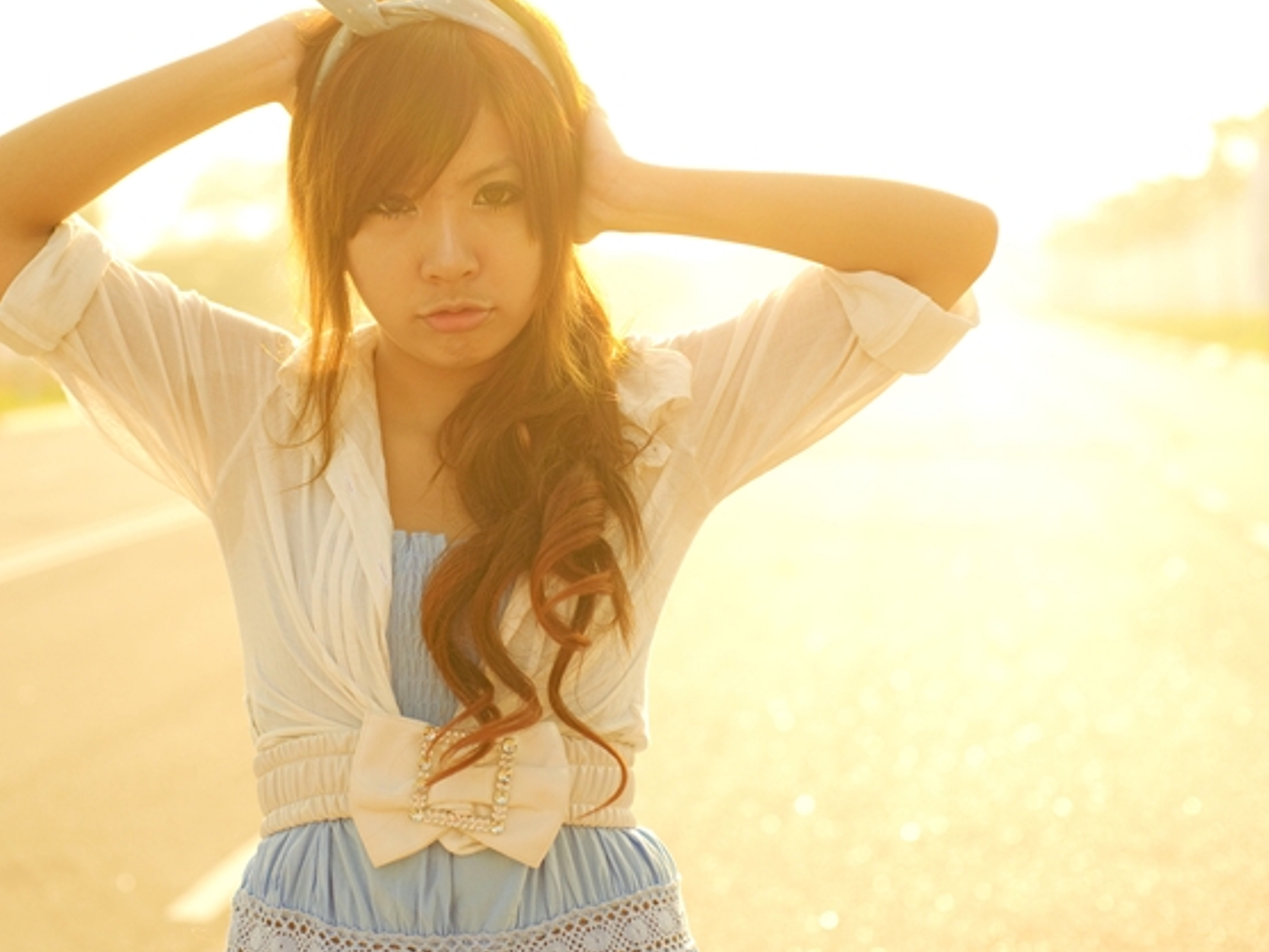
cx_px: 522
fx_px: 2530
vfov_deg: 21.3
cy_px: 386
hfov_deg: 28.1
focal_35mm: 69
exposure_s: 1/1000
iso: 100
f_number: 2.8
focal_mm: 50
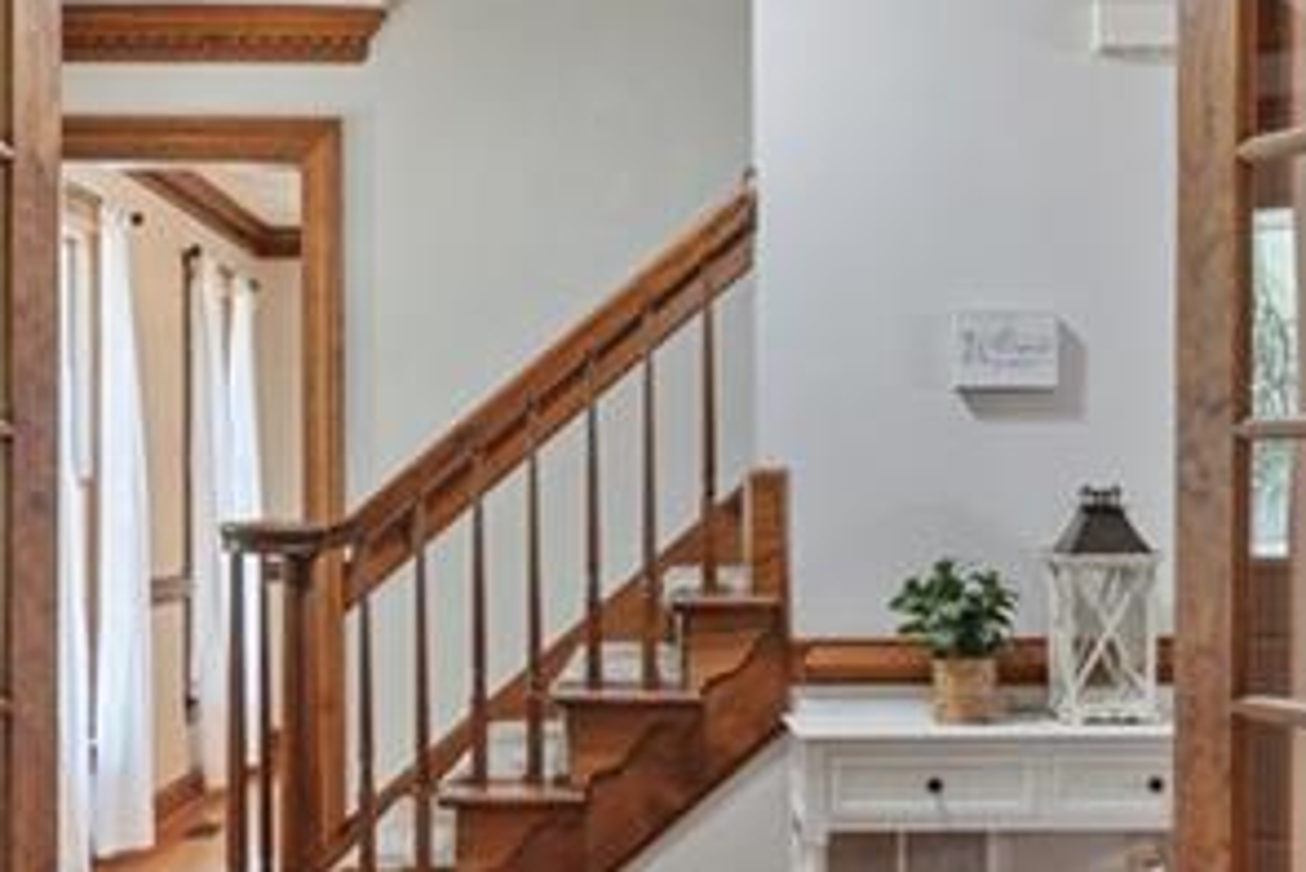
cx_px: 664
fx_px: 1887
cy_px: 513
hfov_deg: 38.2
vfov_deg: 26.0
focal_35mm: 52
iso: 250
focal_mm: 10
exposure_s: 2.5
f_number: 8
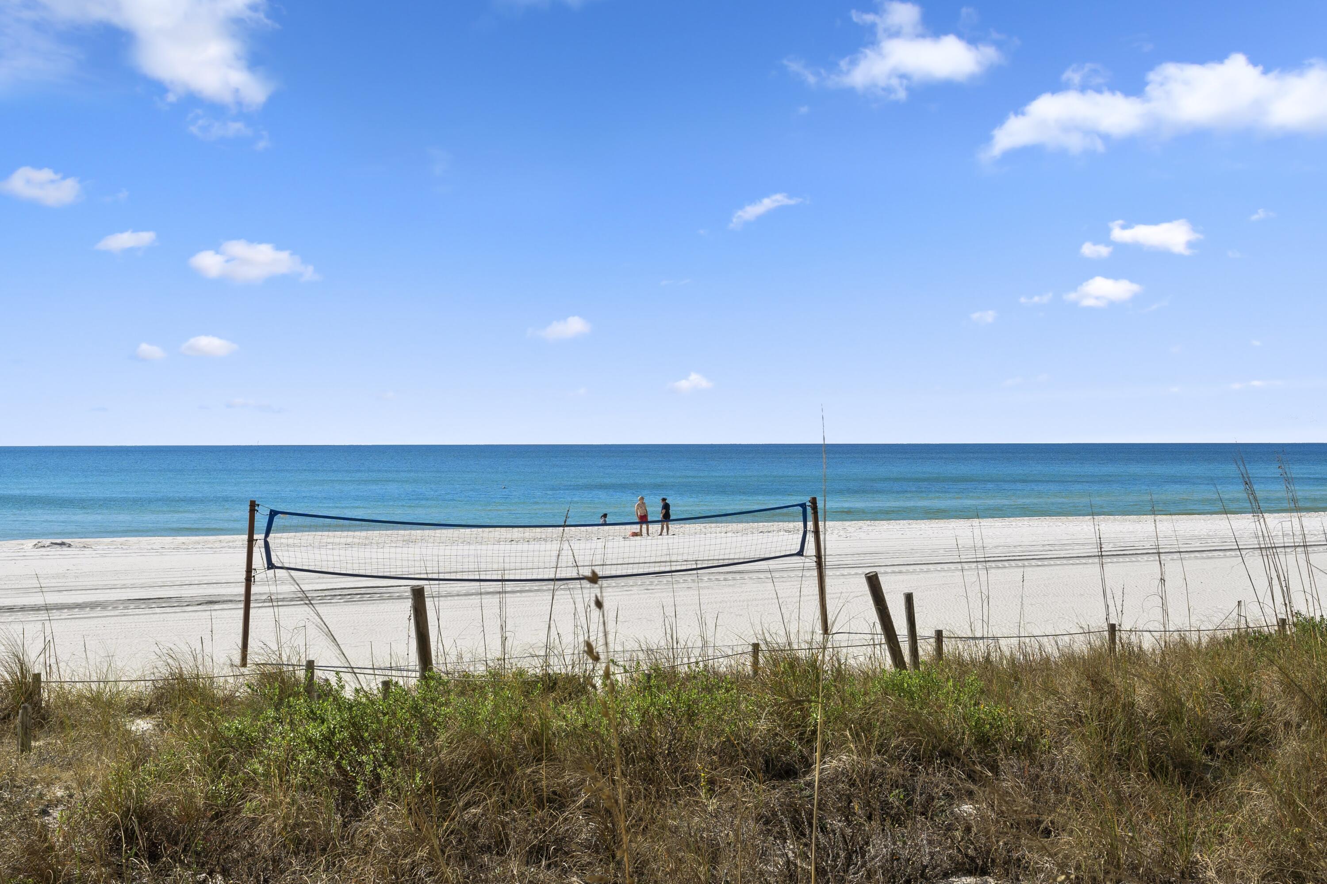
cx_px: 664
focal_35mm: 52
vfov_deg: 26.0
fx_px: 1917
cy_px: 442
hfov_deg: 38.2
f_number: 8
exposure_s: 1/640
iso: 100
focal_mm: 35
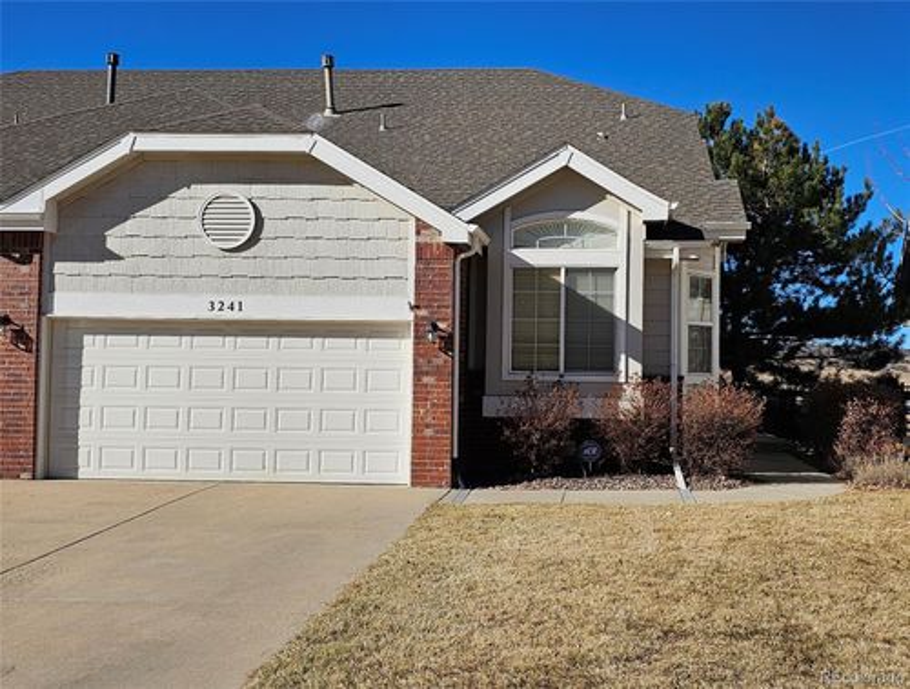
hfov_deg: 73.7
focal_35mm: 23
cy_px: 344
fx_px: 607
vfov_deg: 59.2
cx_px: 455
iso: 16
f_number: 1.7
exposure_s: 1/2000
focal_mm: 6.3
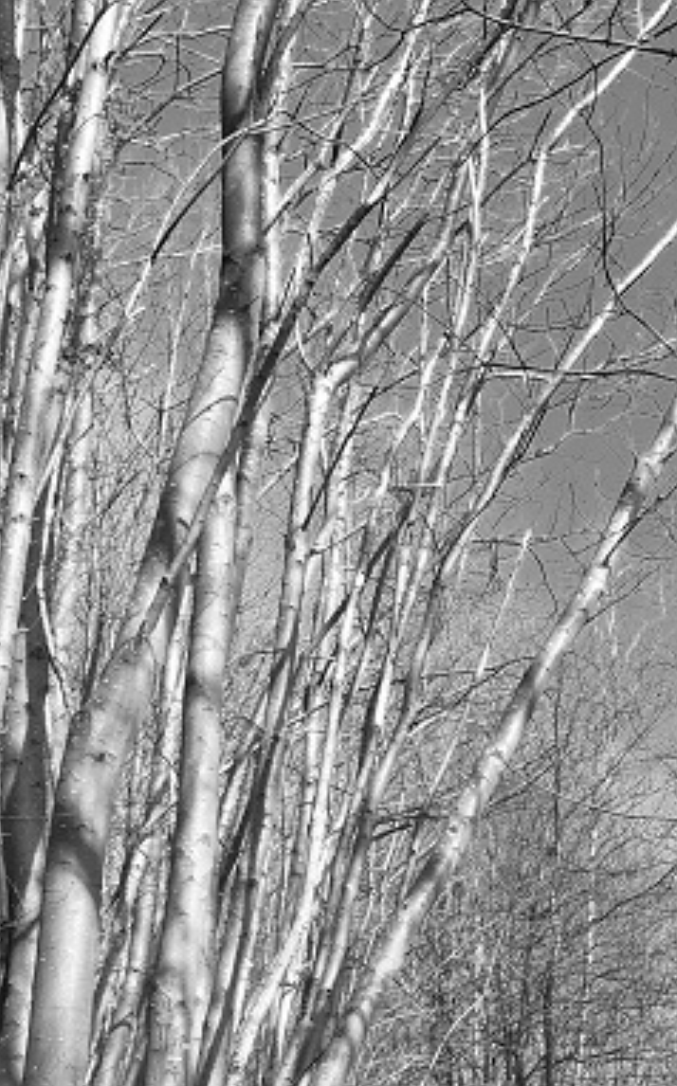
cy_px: 977
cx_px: 656
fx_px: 1923
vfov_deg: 30.2
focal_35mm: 65
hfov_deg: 19.5
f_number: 2.2
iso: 25
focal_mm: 4.15
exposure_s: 1/561
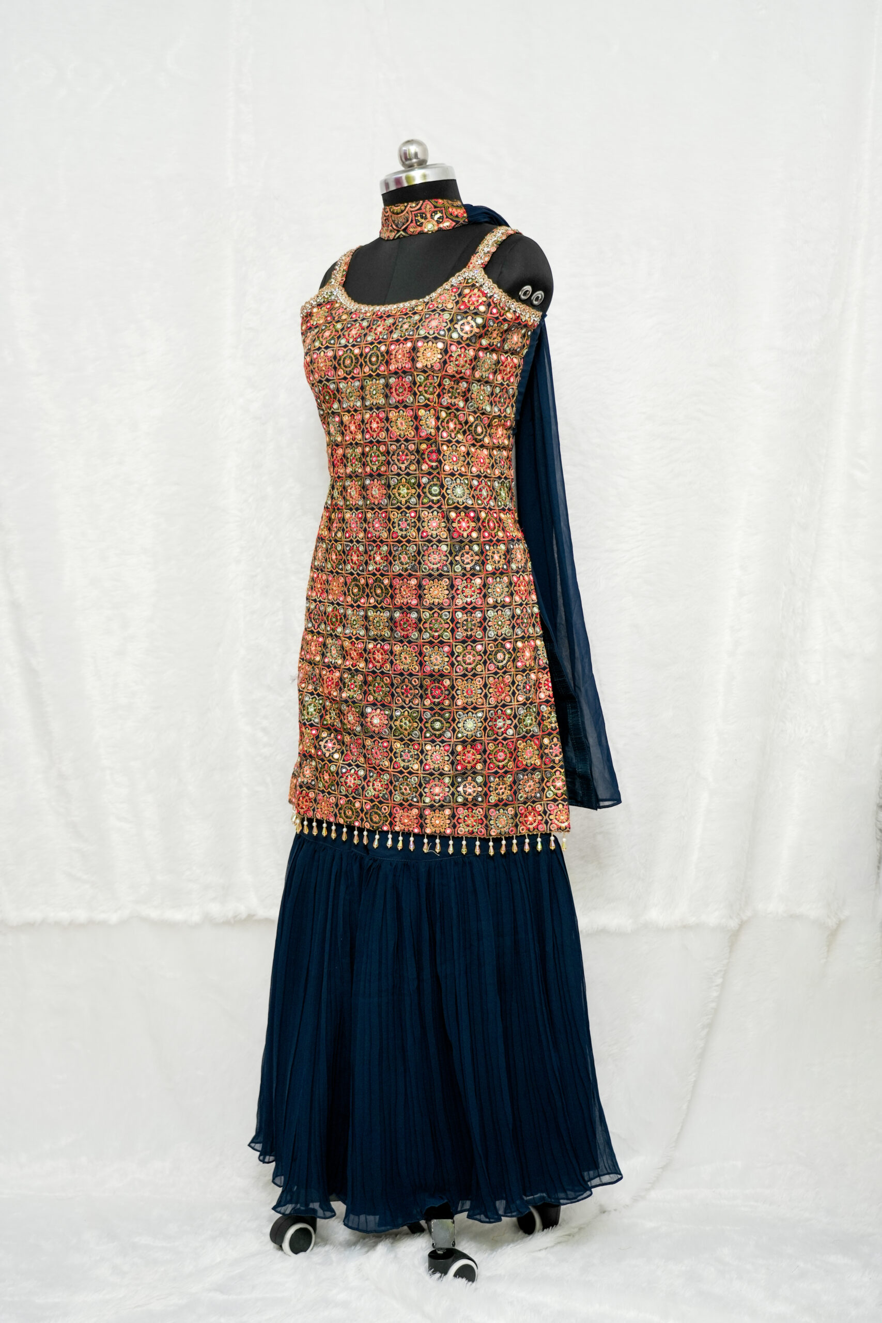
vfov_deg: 45.4
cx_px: 441
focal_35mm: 43
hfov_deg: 31.2
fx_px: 1580
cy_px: 662
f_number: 4
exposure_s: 1/200
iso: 320
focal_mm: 43
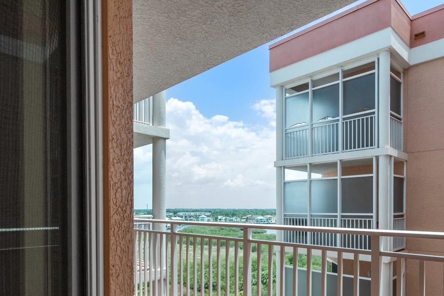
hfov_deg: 71.2
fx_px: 308
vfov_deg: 49.8
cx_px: 252
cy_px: 210
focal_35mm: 25
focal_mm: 17
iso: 320
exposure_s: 1/800
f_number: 8
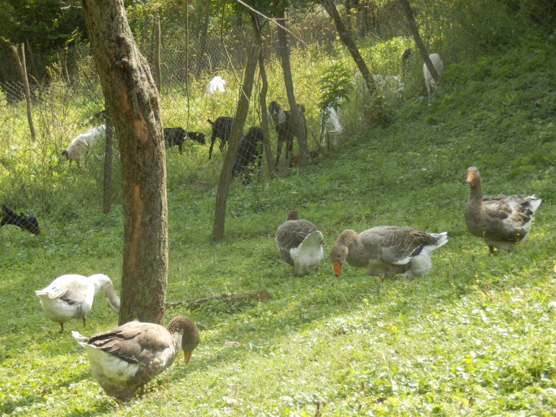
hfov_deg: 14.3
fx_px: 2217
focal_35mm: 138
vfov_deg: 10.7
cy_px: 208
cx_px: 278
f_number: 5.8
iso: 125
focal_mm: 24.4
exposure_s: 1/125
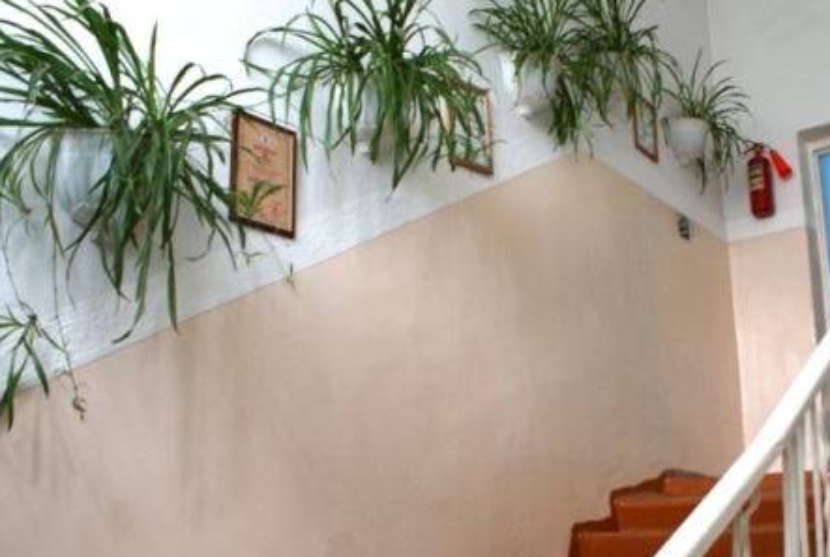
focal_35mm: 39
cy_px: 357
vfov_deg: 34.1
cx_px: 553
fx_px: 901
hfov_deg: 48.6
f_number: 3.5
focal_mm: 18
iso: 250
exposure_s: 1/30
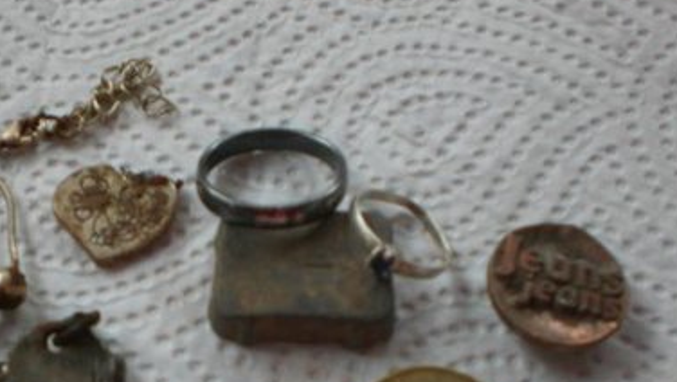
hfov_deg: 37.5
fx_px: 988
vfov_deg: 21.6
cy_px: 311
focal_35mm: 55
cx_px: 245
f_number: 3.1
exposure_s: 1/100
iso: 100
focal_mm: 6.3
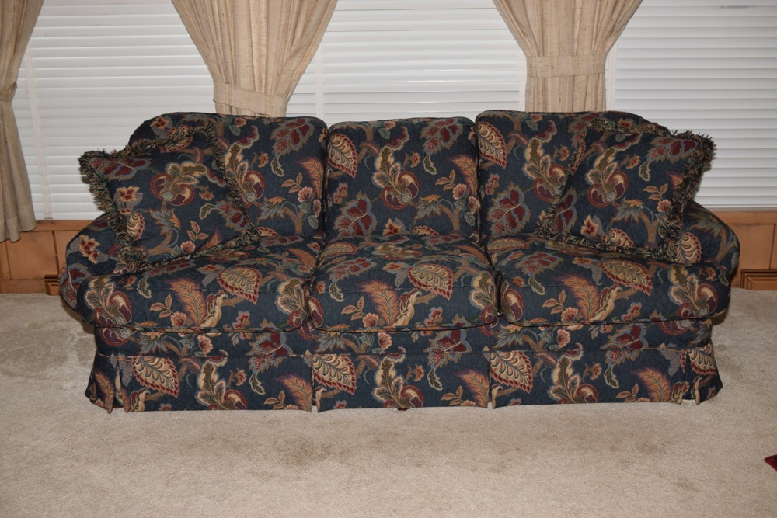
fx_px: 1004
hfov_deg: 42.3
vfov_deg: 29.0
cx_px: 388
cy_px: 259
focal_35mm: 46
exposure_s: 1/100
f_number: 5.6
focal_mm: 31
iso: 100
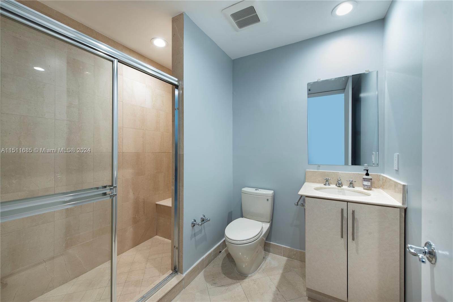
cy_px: 151
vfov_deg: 81.2
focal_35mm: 14
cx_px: 226
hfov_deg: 104.2
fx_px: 176
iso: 100
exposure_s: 1/2
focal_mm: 14
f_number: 9
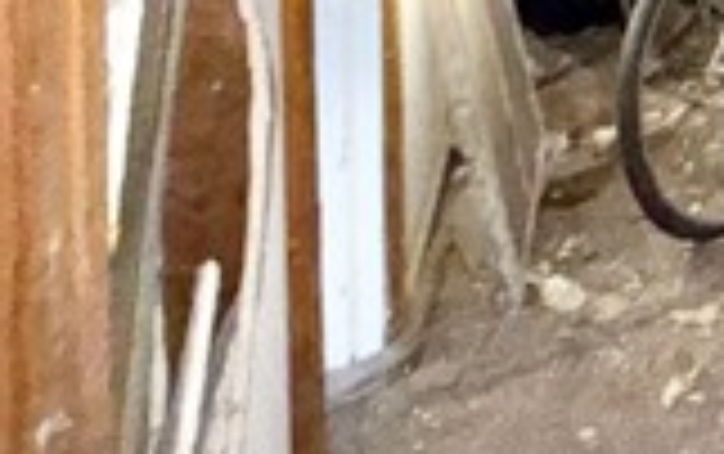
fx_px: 1165
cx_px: 1061
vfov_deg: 16.7
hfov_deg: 26.2
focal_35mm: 59
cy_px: -450
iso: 320
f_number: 2.2
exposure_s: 1/44
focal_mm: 2.22
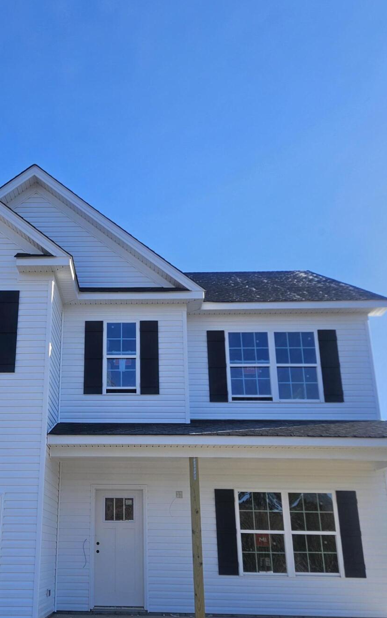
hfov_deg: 34.0
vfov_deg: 52.7
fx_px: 624
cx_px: 118
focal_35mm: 37
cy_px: 332
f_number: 1.8
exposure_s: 1/892
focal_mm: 5.4
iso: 25
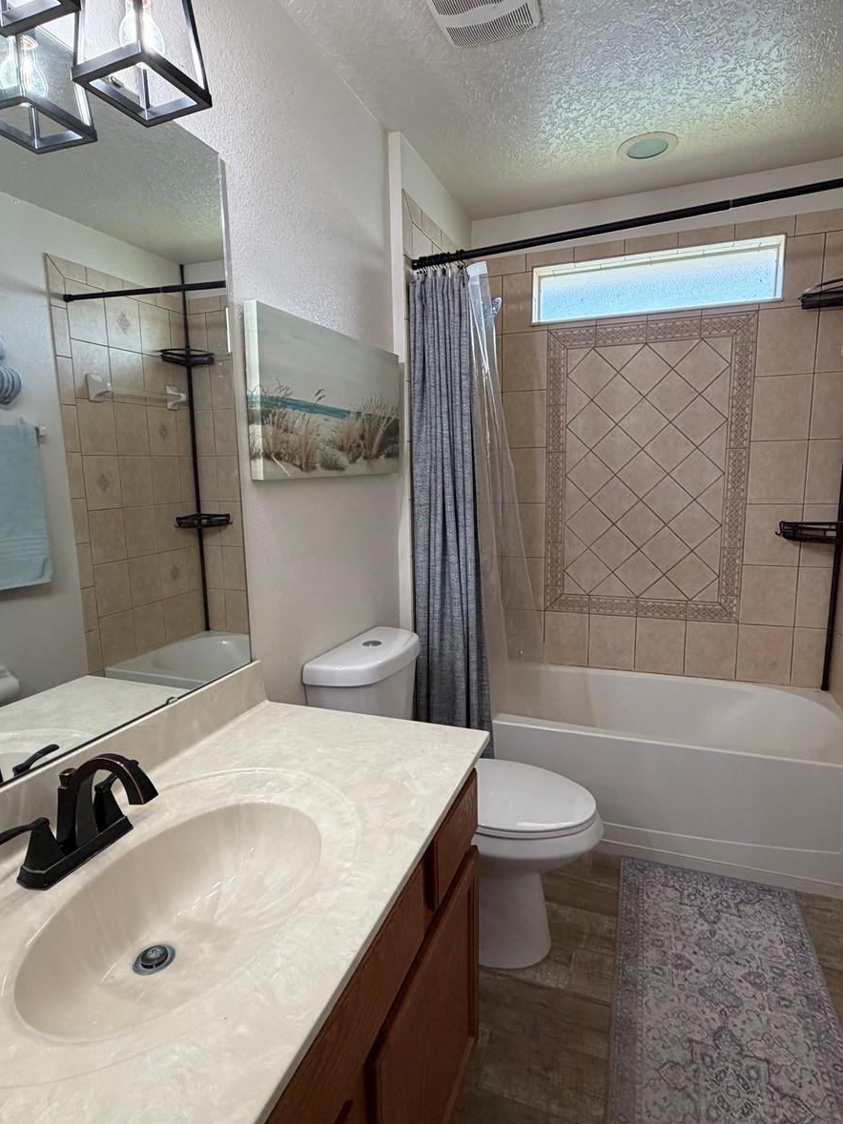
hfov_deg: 68.7
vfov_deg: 84.7
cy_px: 564
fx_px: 617
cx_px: 432
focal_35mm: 19
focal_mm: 2.22
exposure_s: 1/120
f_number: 2.2
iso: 200
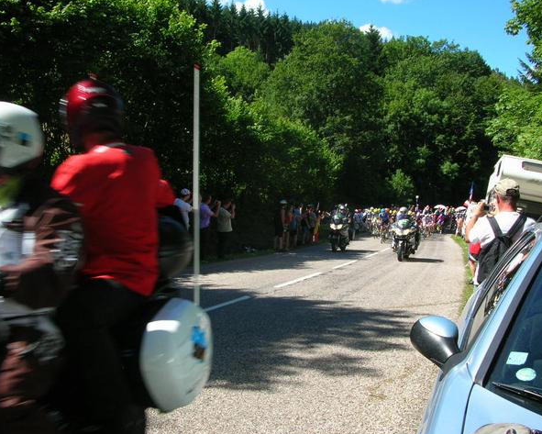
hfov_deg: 49.0
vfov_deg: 40.1
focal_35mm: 37
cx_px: 290
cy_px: 217
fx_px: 594
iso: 50
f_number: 5.6
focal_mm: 5.8
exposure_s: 1/166
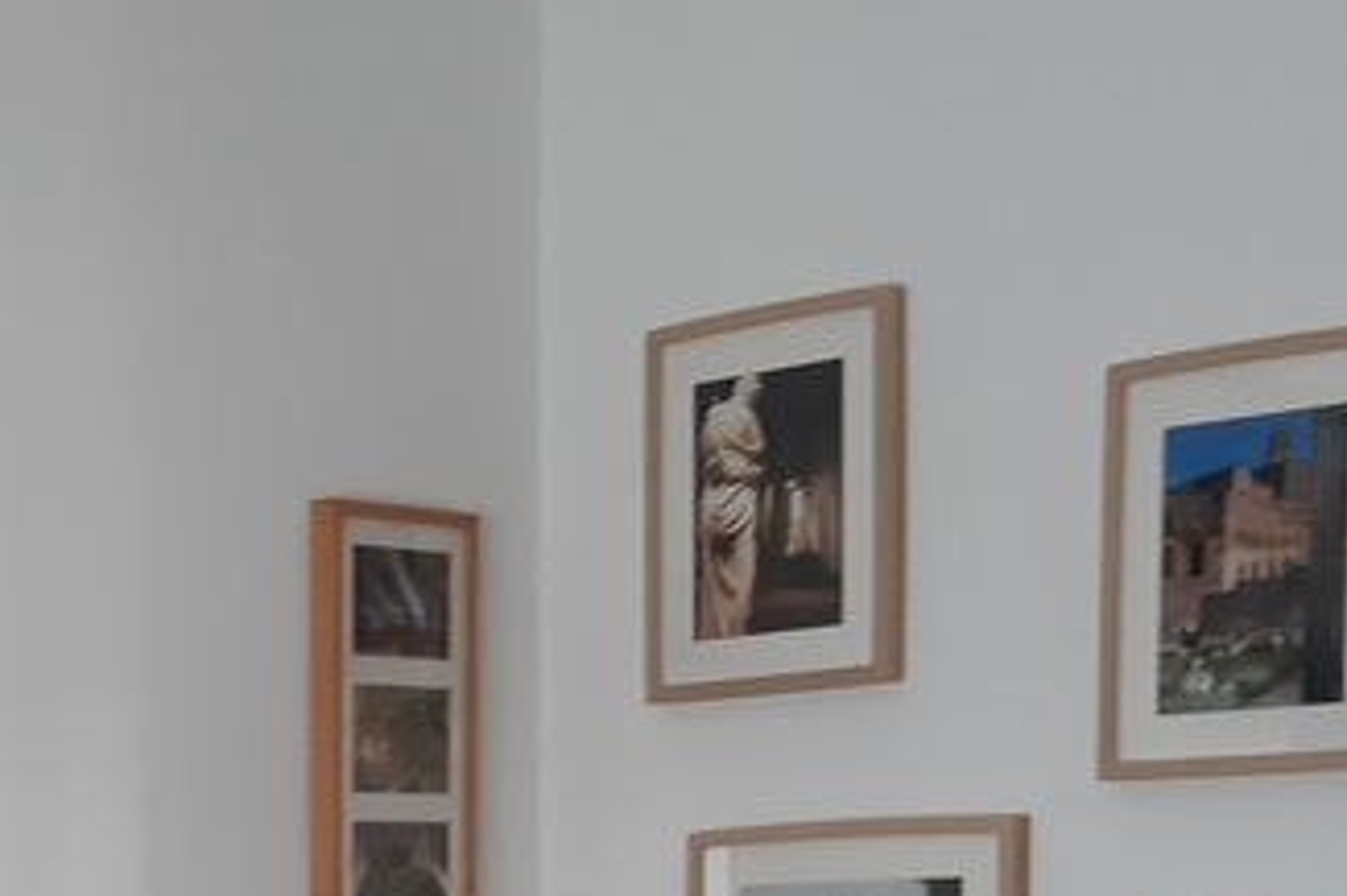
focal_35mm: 85
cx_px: -70
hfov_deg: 22.8
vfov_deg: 15.0
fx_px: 3179
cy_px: 1288
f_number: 1.7
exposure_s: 1/50
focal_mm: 3.92
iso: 160
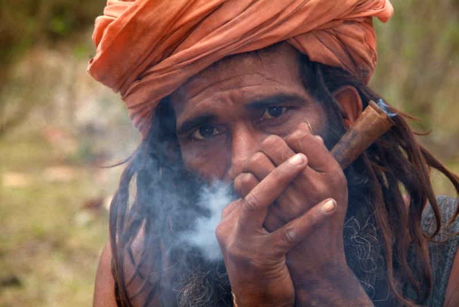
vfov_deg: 9.6
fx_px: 1825
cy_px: 154
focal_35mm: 143
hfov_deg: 14.3
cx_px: 230
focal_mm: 95
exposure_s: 1/125
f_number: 6.7
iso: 160
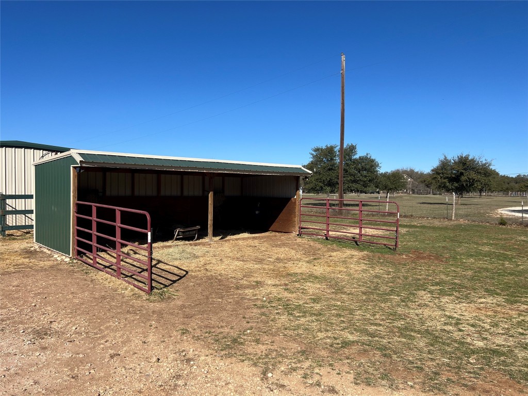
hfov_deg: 67.3
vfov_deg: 53.1
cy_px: 198
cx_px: 264
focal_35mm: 26
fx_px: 397
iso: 50
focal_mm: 5.7
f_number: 1.5
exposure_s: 1/5319
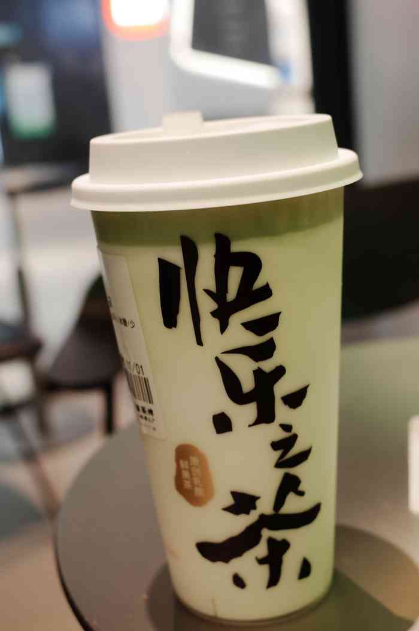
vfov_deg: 41.9
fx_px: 822
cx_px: 210
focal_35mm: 47
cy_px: 316
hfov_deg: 28.6
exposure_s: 1/40
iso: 200
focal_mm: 18.3
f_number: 2.8
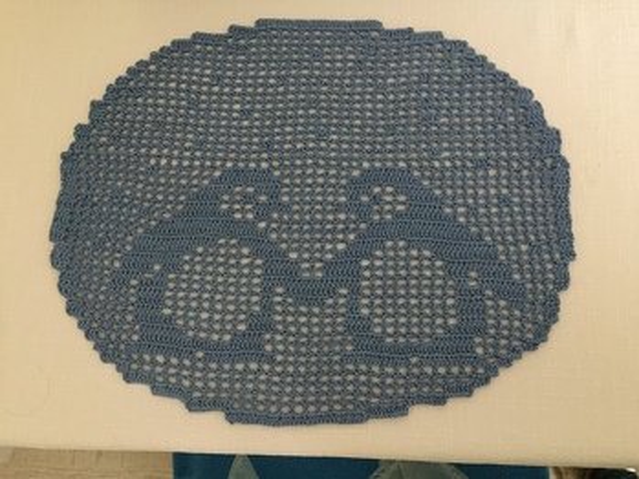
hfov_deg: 61.6
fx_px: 536
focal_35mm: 29
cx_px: 320
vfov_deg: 48.3
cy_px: 240
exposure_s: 1/17
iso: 400
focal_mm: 4.15
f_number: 2.2
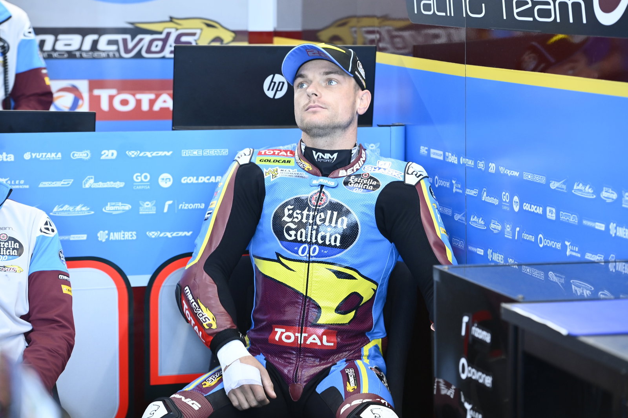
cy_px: 209
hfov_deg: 17.1
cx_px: 314
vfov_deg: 11.4
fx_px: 2093
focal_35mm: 120
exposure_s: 1/100
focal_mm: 120
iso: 2000
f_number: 5
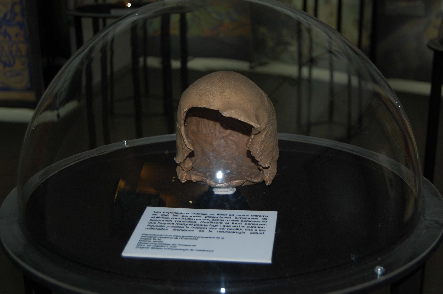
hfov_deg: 35.1
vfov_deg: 23.7
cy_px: 147
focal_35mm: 57
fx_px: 701
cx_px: 222
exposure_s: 1/60
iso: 400
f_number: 4.8
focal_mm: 38
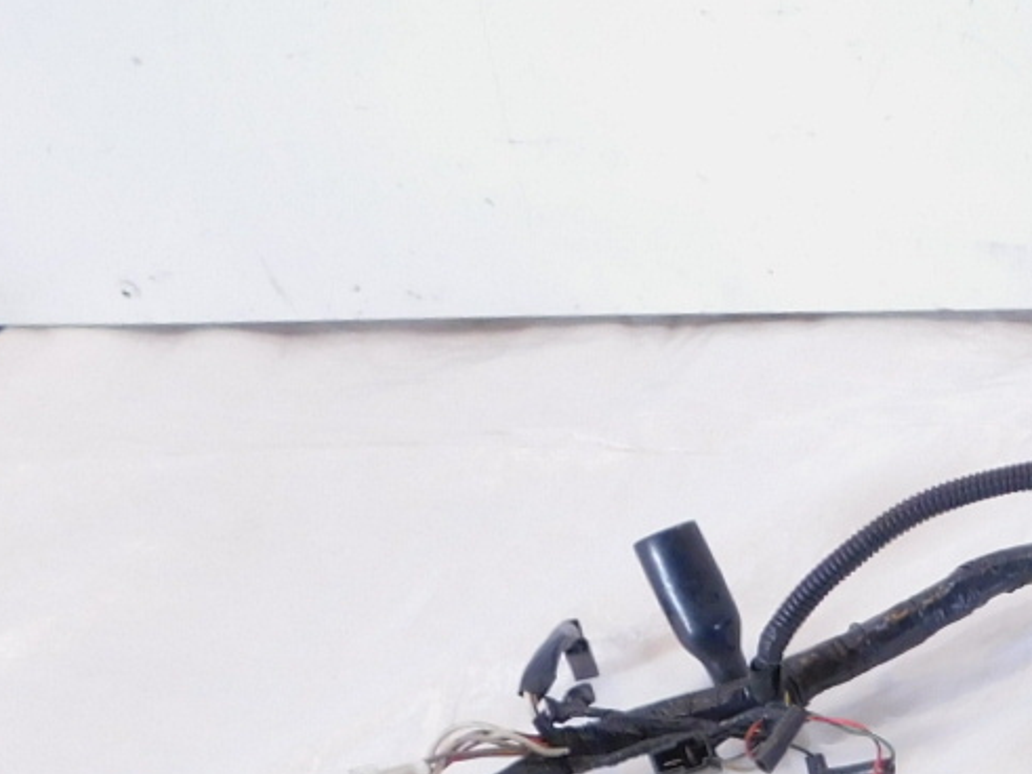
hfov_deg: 21.9
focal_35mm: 75
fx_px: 2235
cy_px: 1005
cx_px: 1518
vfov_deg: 18.3
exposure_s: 1/30
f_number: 3
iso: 200
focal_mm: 4
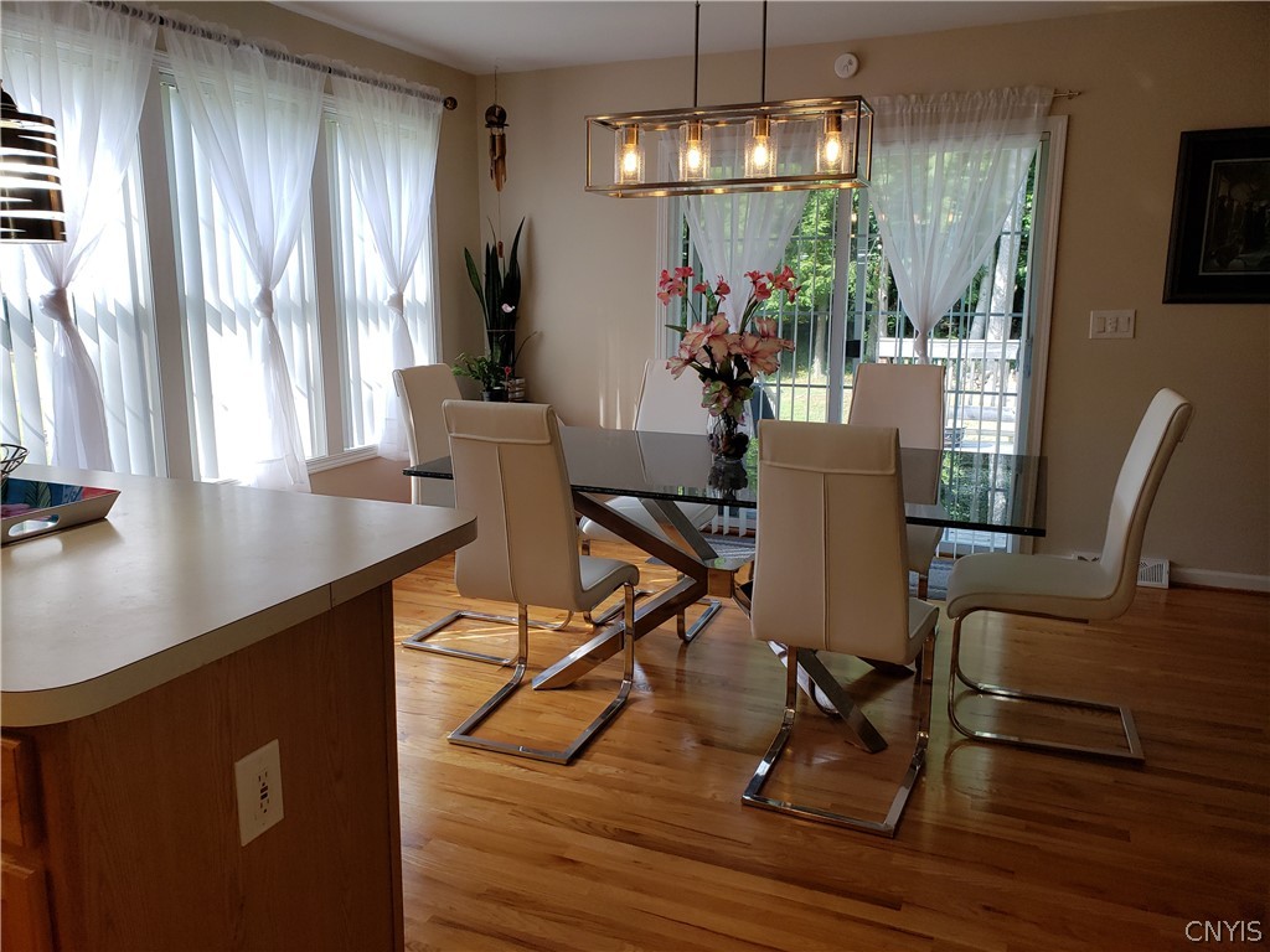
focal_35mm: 26
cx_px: 635
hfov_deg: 67.3
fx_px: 954
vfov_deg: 53.1
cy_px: 476
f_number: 2.4
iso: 100
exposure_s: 1/120
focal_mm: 4.3
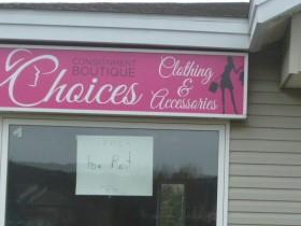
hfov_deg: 23.5
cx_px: 292
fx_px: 696
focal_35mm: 80
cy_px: 175
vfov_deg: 18.3
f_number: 3.5
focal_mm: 6.3
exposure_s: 1/30
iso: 250
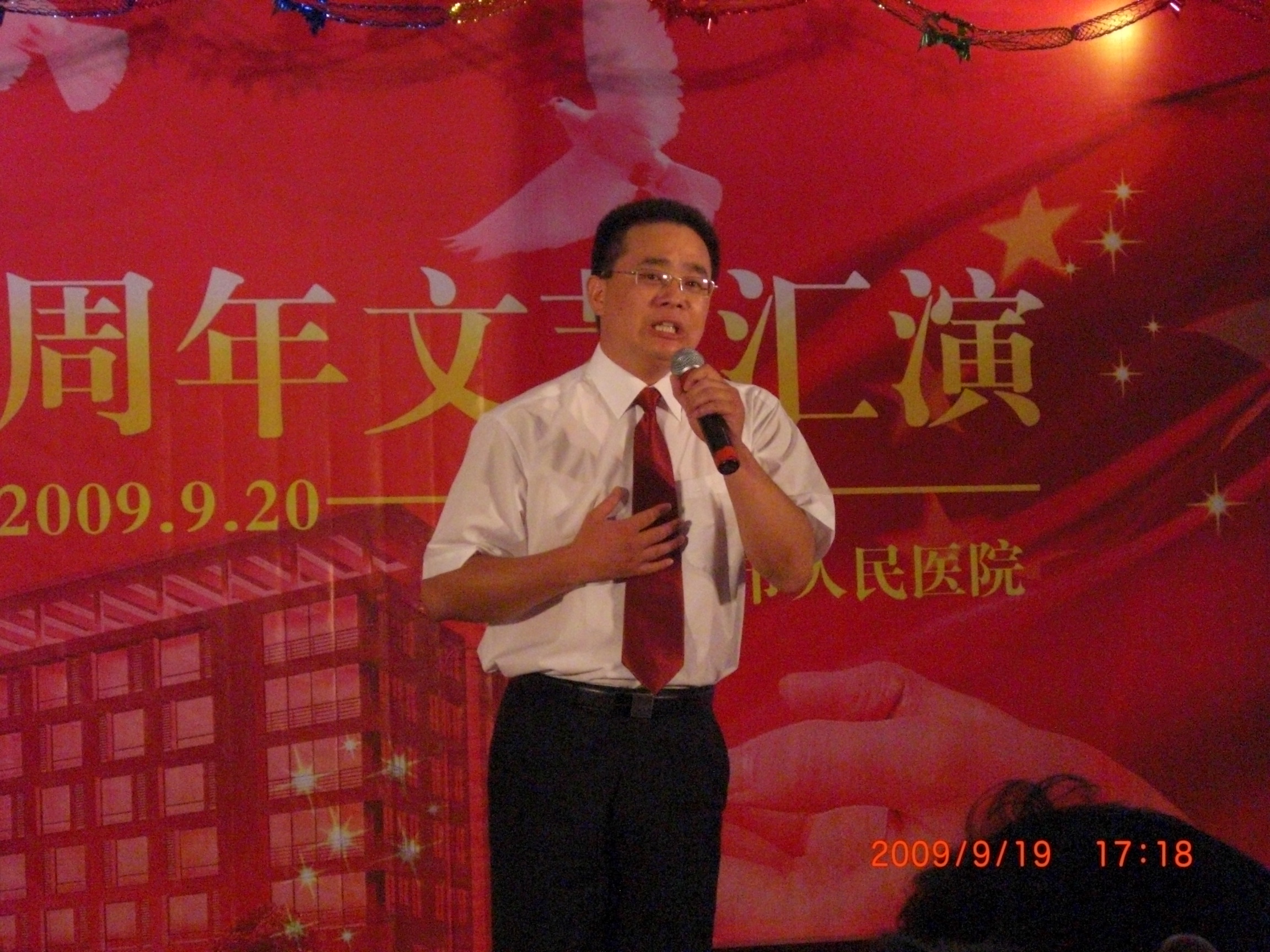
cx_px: 635
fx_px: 4182
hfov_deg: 17.3
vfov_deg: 13.0
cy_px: 476
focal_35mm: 114
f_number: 5.2
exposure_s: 1/160
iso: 800
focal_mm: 18.6
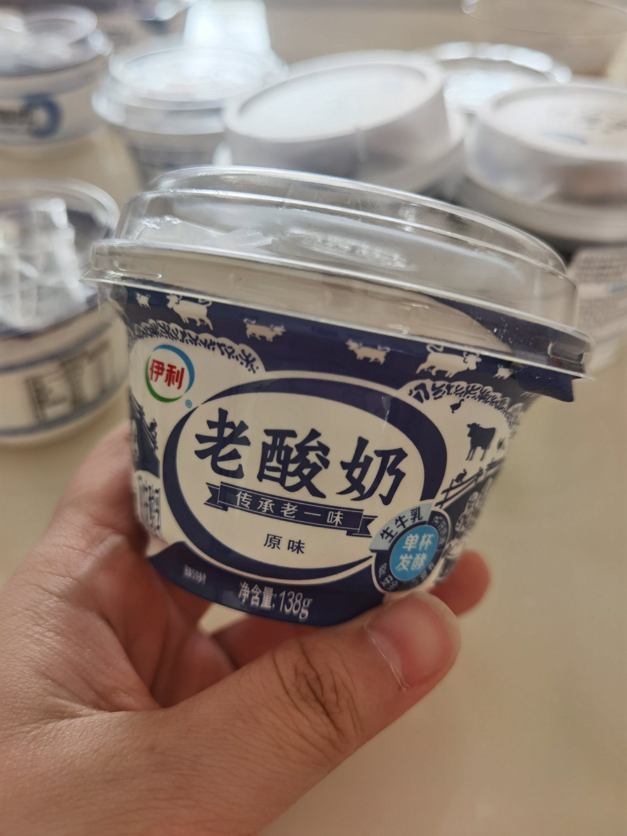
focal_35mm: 27
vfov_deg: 65.3
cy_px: 418
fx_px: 652
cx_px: 314
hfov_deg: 51.4
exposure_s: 1/50
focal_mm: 6.71
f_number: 1.9
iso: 100
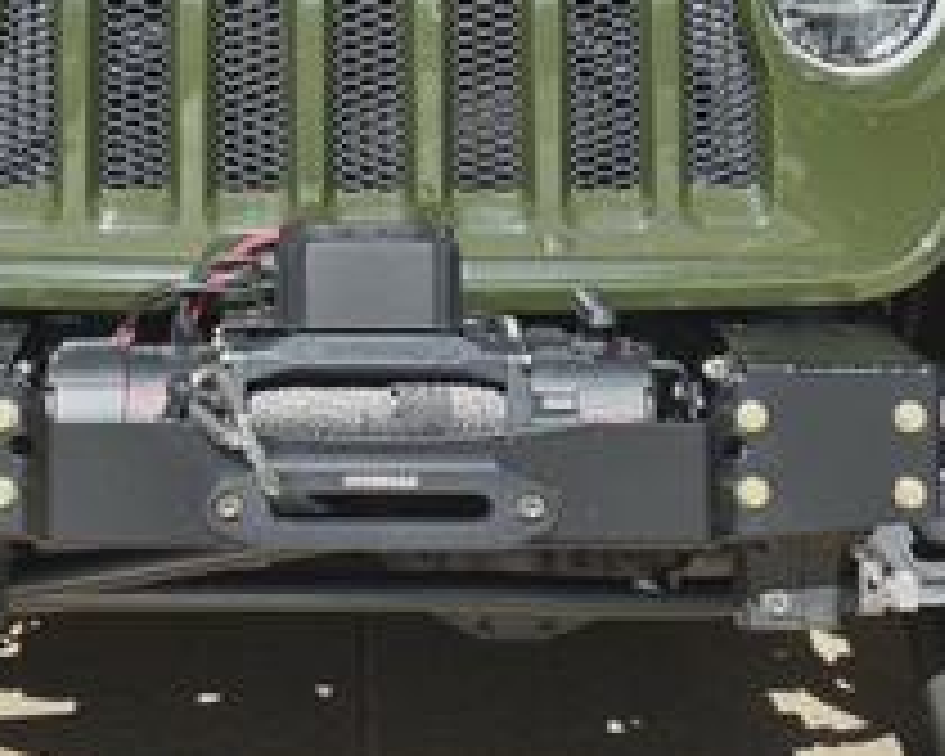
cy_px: 158
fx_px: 1510
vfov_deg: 27.6
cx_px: 369
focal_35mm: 54
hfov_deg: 34.6
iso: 12
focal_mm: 6.3
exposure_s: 1/303
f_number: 1.7
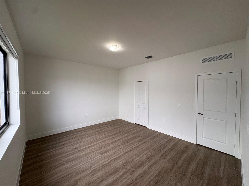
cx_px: 124
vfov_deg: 85.7
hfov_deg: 102.1
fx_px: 101
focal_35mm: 14
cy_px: 93
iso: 50
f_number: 2.2
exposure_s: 1/120
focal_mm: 2.22
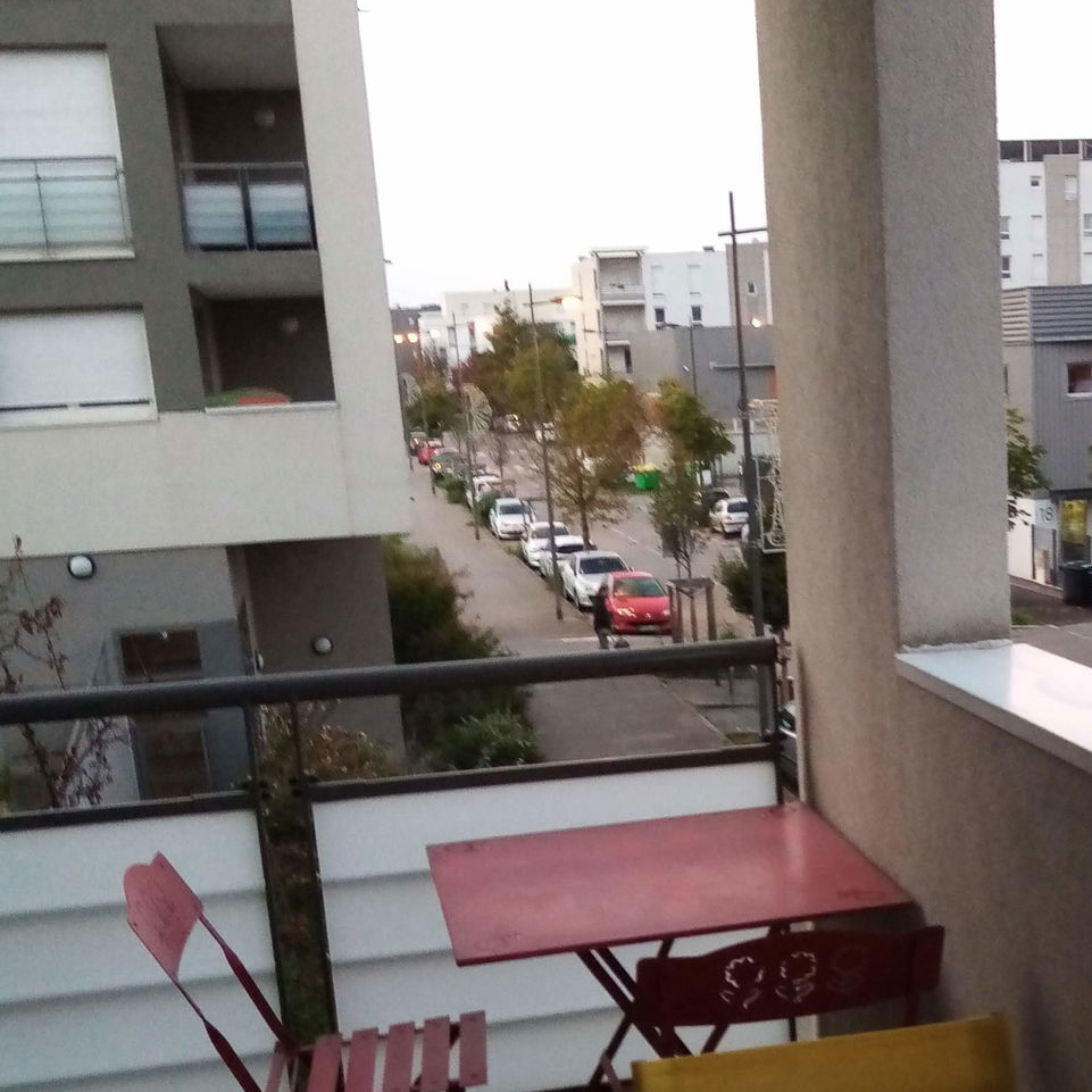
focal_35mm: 51
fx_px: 1820
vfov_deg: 32.5
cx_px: 900
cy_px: 870
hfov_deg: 32.3
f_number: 1.8
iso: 403
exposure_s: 1/33.3
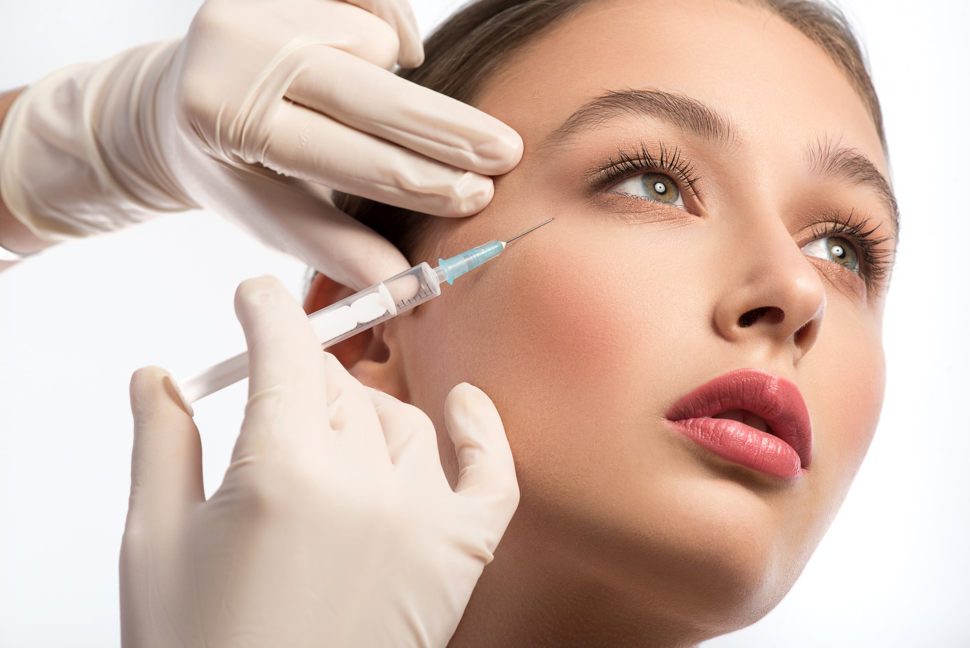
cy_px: 324
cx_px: 485
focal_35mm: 105
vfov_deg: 13.1
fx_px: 2830
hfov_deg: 19.4
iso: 100
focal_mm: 105
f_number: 11
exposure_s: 1/160
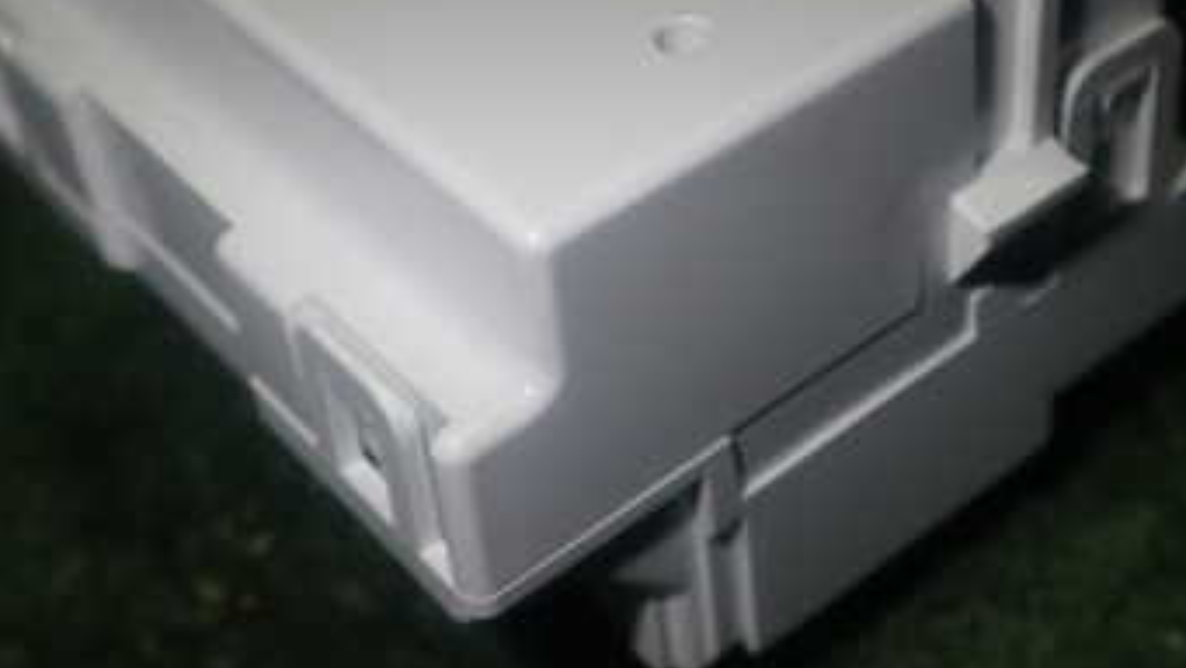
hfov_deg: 30.5
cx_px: 650
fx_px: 2170
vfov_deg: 17.3
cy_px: 97
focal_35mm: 69
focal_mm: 6.37
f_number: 7.1
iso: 200
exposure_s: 1/40
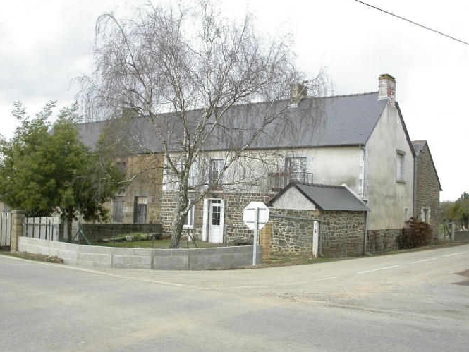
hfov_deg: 47.9
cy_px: 174
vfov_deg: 36.8
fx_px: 528
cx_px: 232
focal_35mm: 39
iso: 100
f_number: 3.7
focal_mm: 7.85
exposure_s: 1/115
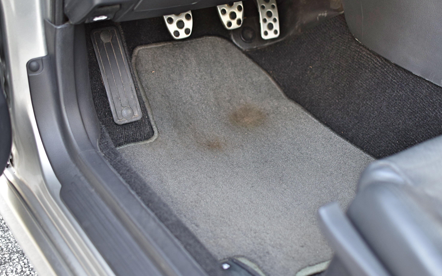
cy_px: 145
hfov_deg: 37.2
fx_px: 657
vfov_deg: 23.8
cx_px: 225
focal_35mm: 55
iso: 800
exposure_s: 1/60
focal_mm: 35
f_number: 2.5
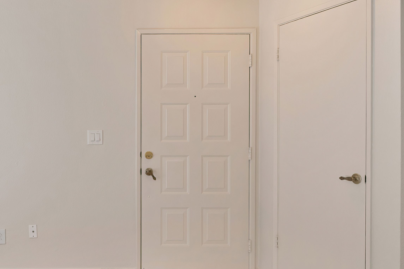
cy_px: 132
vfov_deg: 36.0
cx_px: -20
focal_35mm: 37
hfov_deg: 42.8
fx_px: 415
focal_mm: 14
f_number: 5
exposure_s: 1/100
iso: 640
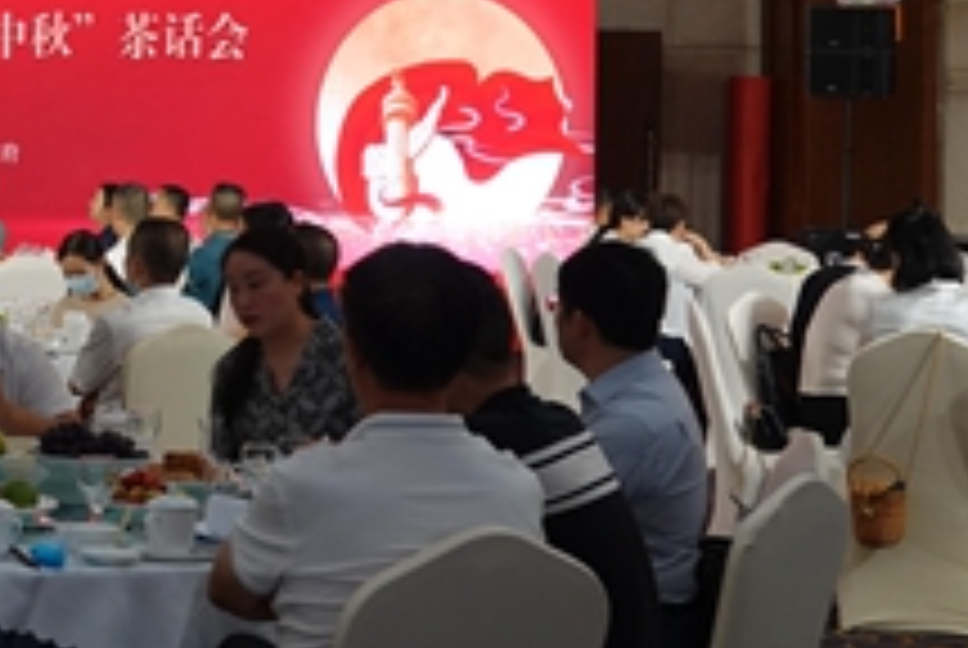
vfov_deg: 13.5
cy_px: 137
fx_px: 2719
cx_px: -158
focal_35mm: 101
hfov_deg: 19.2
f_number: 2.8
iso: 125
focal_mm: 12.63
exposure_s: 1/40
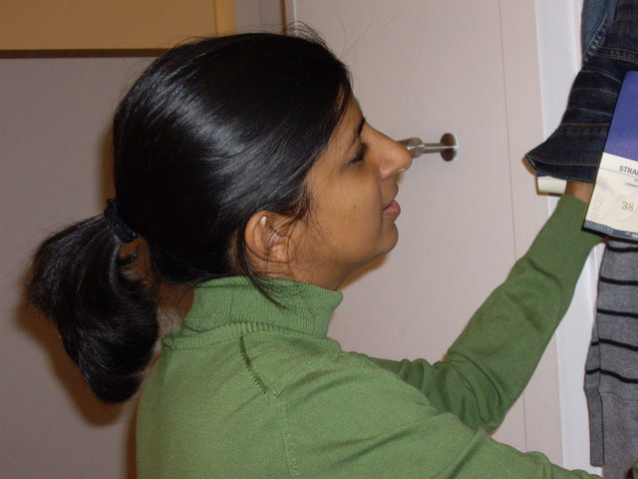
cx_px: 319
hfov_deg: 24.7
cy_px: 240
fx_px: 1456
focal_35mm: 79
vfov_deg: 18.7
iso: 200
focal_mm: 12.8
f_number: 4.1
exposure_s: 1/80
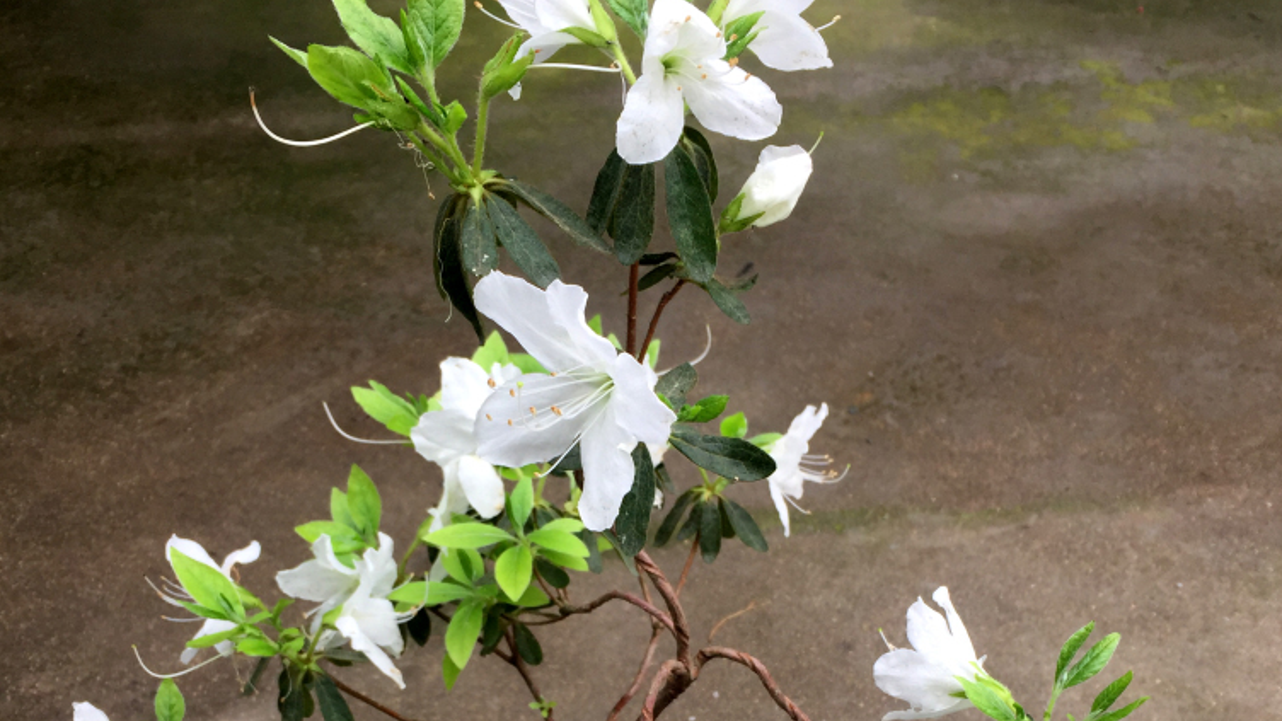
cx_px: 641
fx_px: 1462
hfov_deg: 47.4
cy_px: 699
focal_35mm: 43
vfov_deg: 26.4
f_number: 2.2
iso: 32
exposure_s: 1/260
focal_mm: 4.15
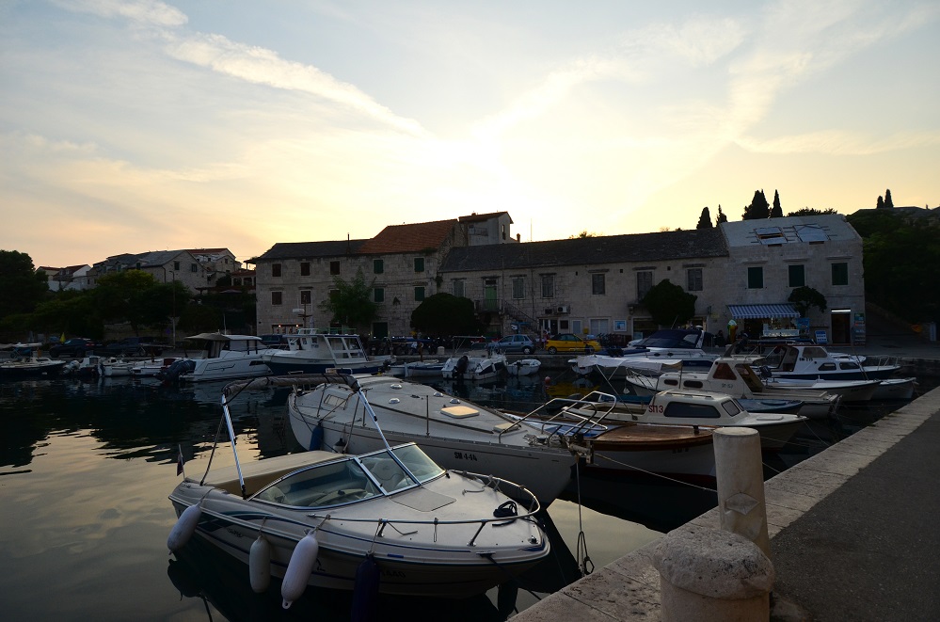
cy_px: 311
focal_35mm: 18
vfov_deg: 67.1
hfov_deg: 90.1
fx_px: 469
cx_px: 470
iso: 400
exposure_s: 1/800
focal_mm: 12
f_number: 5.6
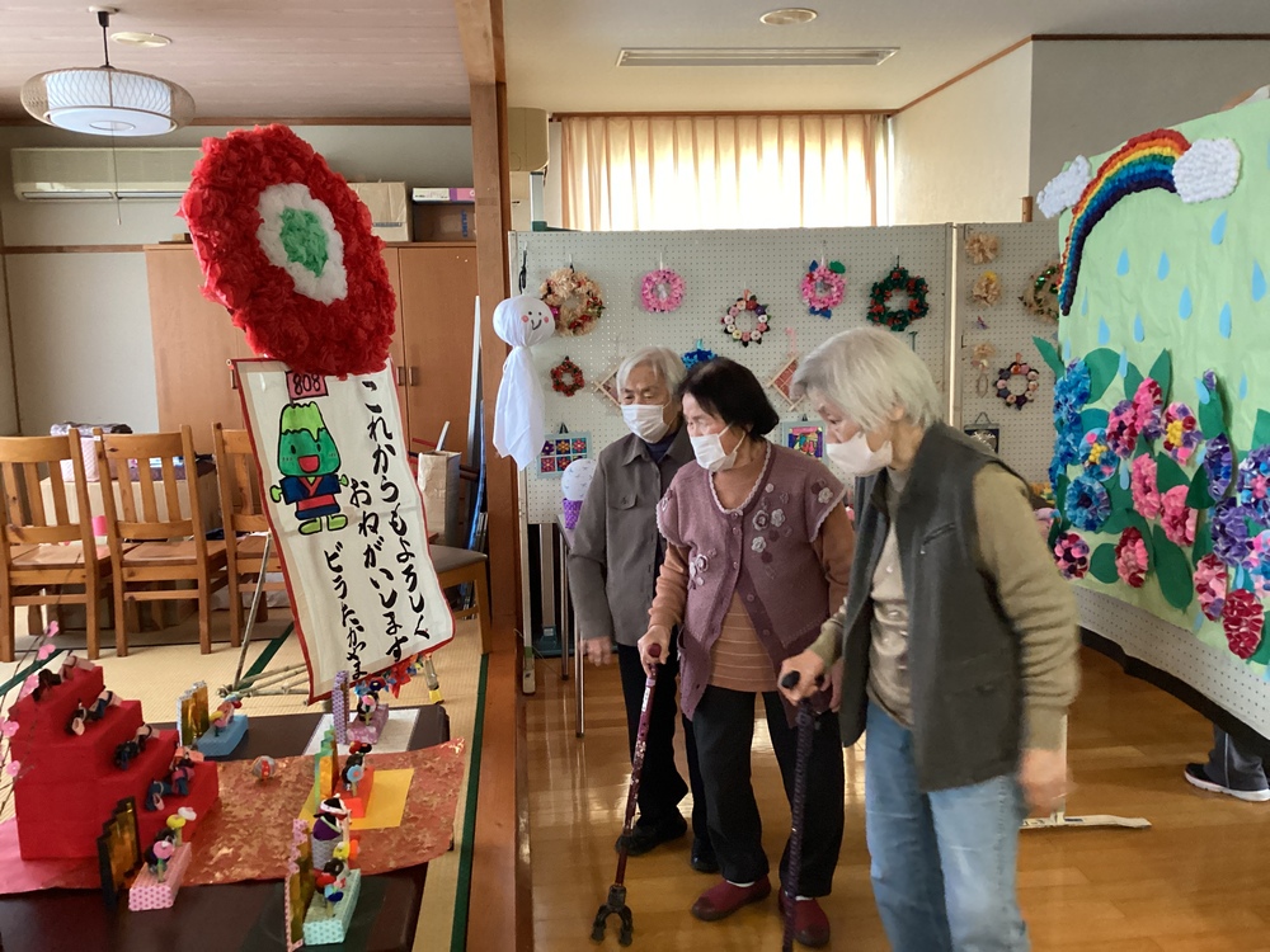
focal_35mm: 31
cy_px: 476
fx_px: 1137
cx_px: 635
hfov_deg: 58.4
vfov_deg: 45.4
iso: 400
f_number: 2.4
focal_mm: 3.3
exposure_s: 1/33
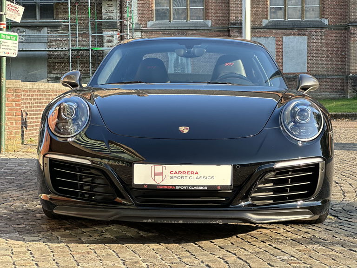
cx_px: 178
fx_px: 794
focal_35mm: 77
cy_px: 134
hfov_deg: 25.3
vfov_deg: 19.1
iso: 40
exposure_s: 1/121
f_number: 2.8
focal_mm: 9
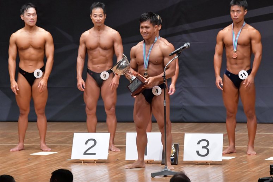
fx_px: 2160
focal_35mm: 285
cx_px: 136
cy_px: 91
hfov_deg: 7.2
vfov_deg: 4.8
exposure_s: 1/400
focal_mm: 190
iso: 6400
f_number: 5.6
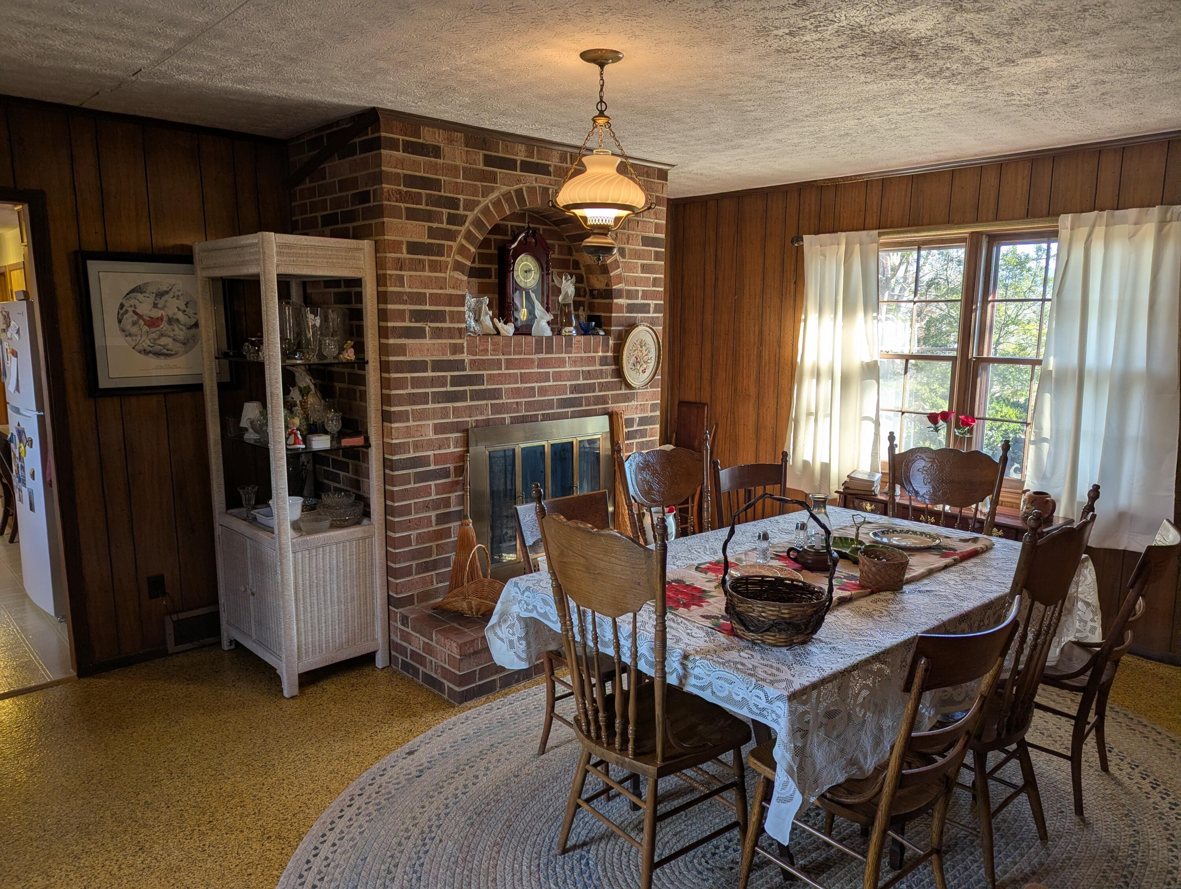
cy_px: 444
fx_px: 820
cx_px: 590
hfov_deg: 71.5
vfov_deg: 56.9
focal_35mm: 24
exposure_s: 1/120
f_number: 1.85
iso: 53
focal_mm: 6.81
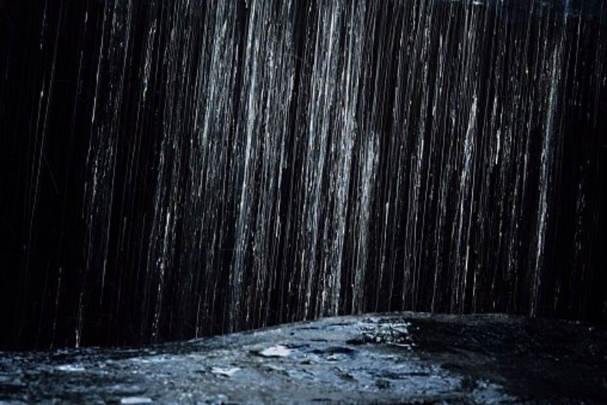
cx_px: 304
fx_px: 2411
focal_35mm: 143
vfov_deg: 9.6
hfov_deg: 14.4
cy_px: 202
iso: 100
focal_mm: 95.4
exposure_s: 1/13
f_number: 20
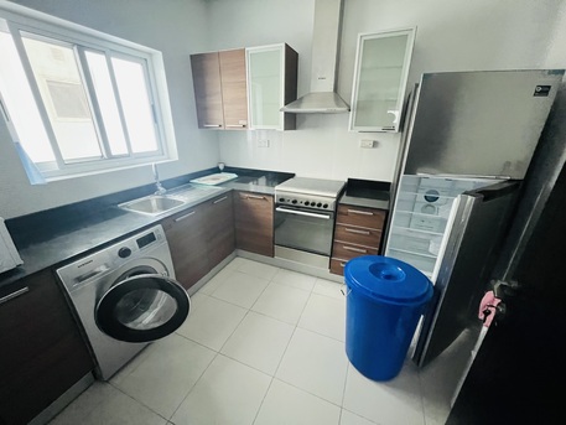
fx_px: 213
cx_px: 283
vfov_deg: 89.9
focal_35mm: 13
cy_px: 212
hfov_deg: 106.2
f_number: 1.8
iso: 1000
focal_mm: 1.57
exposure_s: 1/48
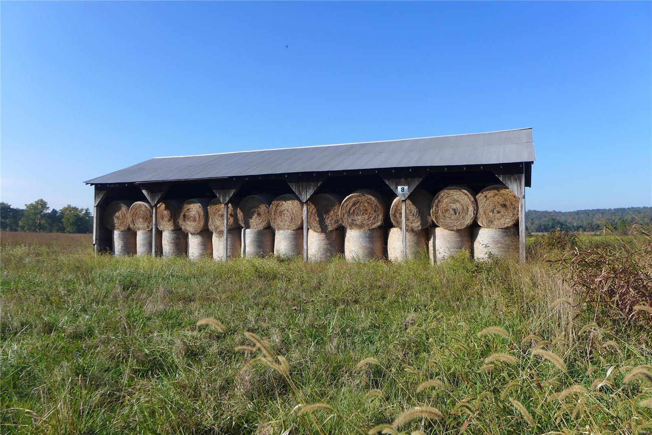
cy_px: 218
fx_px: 435
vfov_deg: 53.1
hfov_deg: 73.8
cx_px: 326
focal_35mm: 24
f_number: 2.8
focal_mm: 4.7
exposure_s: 1/1300
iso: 80
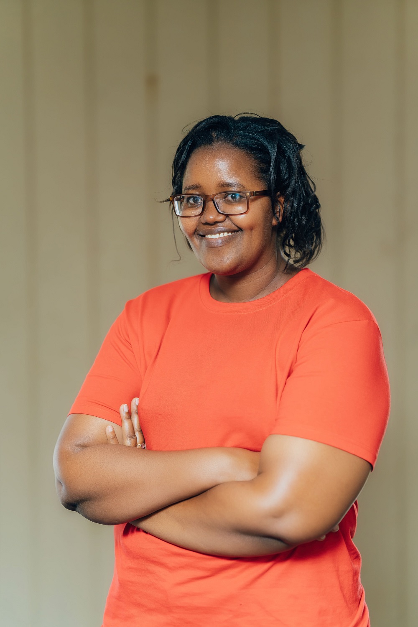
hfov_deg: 16.1
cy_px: 314
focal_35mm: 85
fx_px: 1480
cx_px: 209
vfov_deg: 23.9
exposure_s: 1/125
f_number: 1.8
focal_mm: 85
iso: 400
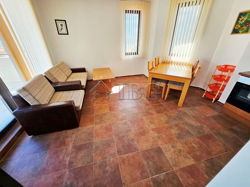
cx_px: 125
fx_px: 94
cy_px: 94
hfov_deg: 106.2
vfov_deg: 89.9
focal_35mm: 13
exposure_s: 1/100
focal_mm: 1.7
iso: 40
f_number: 2.2
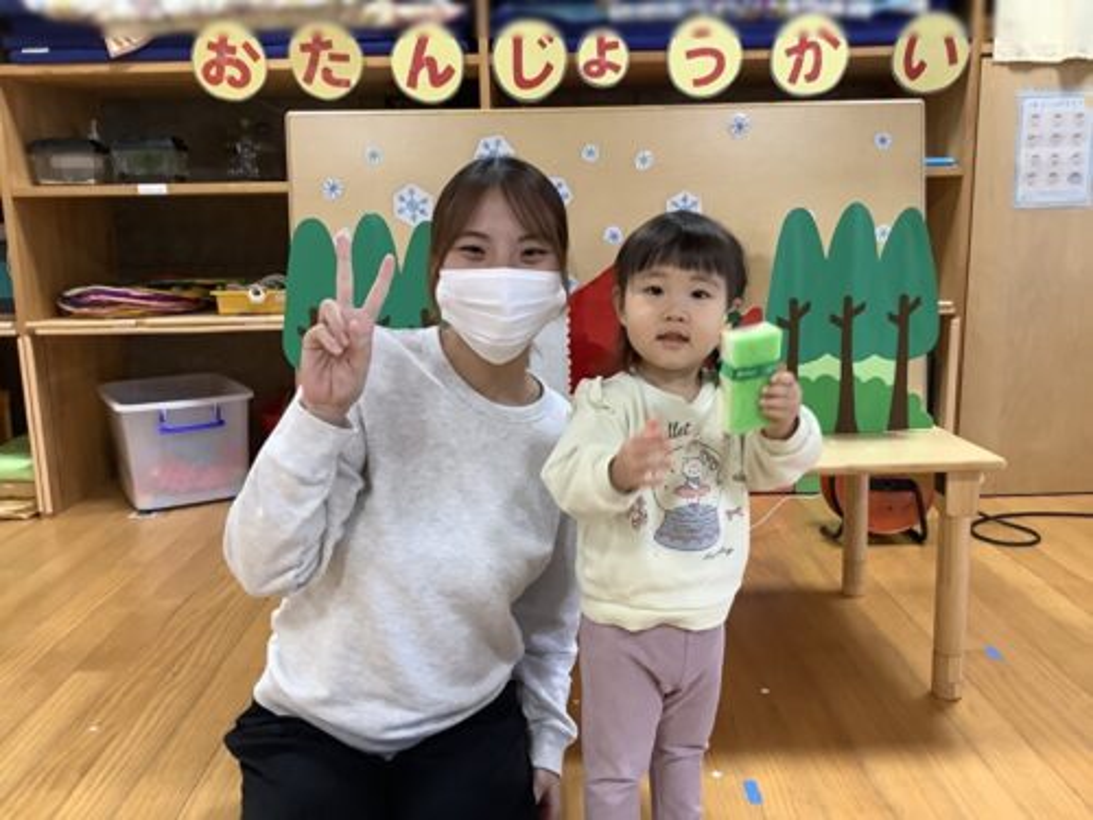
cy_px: 410
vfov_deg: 45.4
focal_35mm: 31
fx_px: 979
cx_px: 546
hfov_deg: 58.4
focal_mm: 3.3
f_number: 2.4
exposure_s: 1/60
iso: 200
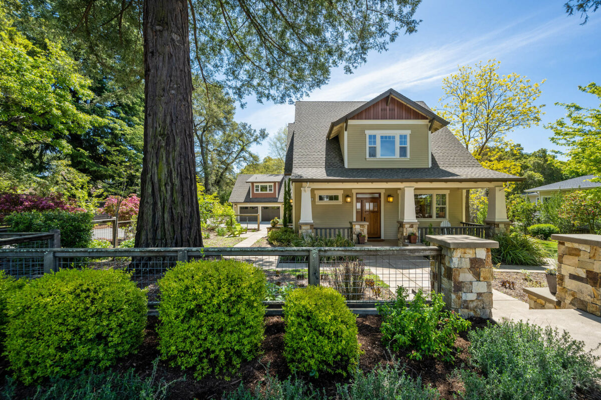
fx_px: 234
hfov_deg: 104.3
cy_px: 200
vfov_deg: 81.2
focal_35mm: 14
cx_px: 300
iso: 250
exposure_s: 1/320
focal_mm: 14
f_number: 9
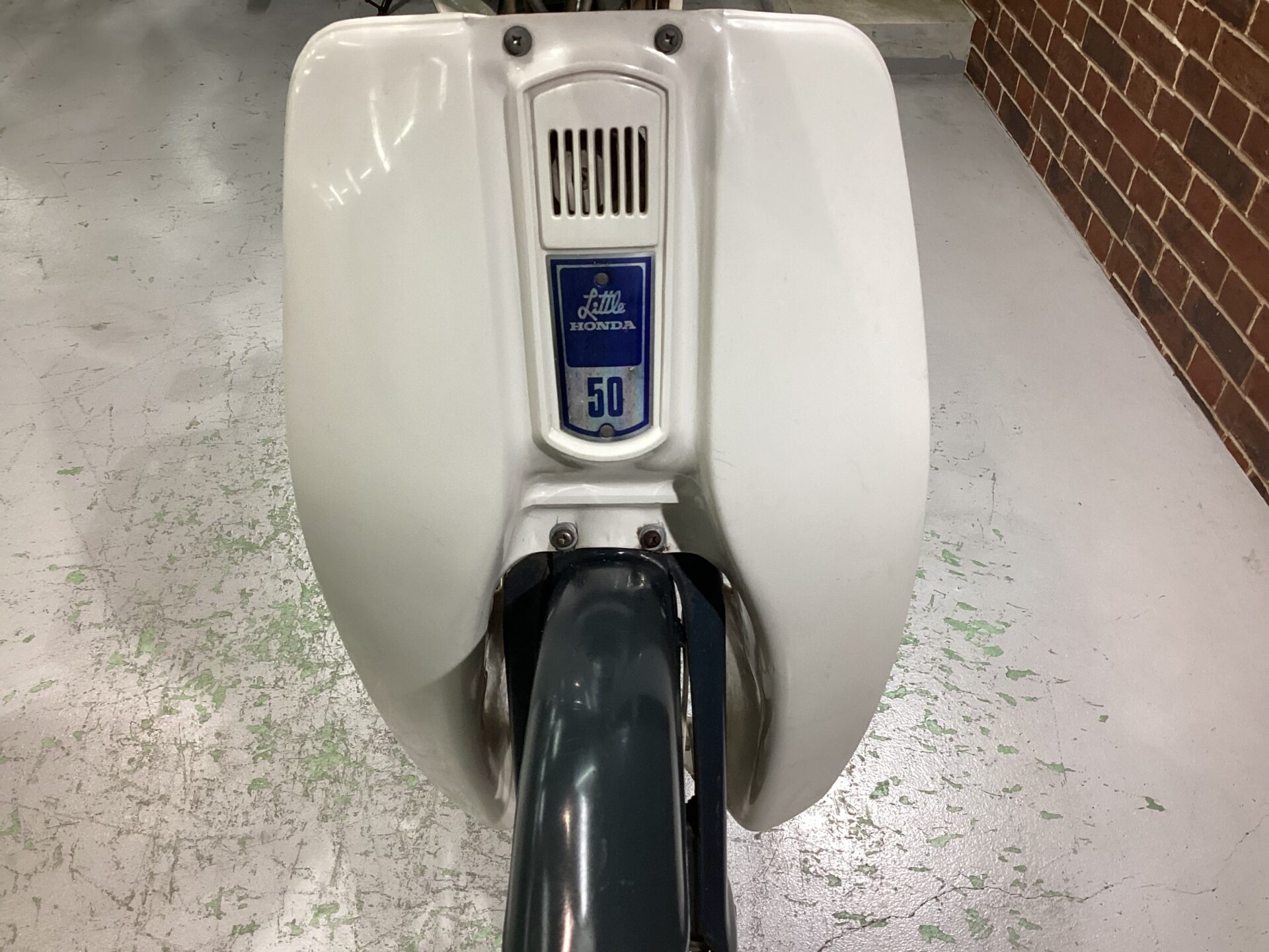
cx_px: 634
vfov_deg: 45.4
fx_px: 1136
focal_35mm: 31
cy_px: 476
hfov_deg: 58.4
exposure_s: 1/60
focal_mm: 3.3
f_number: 2.4
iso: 100
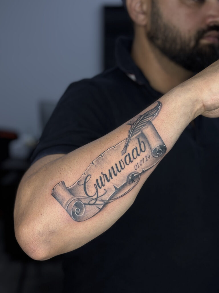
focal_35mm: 52
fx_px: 439
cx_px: 110
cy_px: 146
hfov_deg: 28.0
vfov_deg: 36.8
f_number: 1.6
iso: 25
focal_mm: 5.96
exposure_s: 1/119
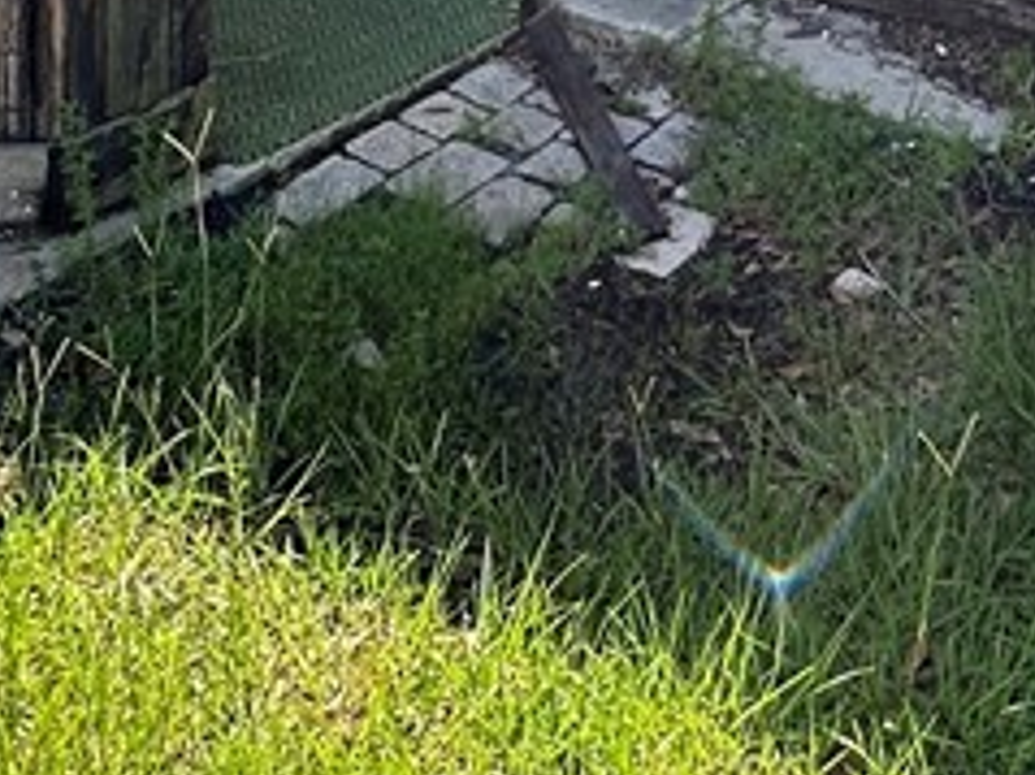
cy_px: -593
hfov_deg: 31.8
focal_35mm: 60
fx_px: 1793
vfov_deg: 19.0
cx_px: 732
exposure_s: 1/332
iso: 40
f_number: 2.2
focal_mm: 2.22
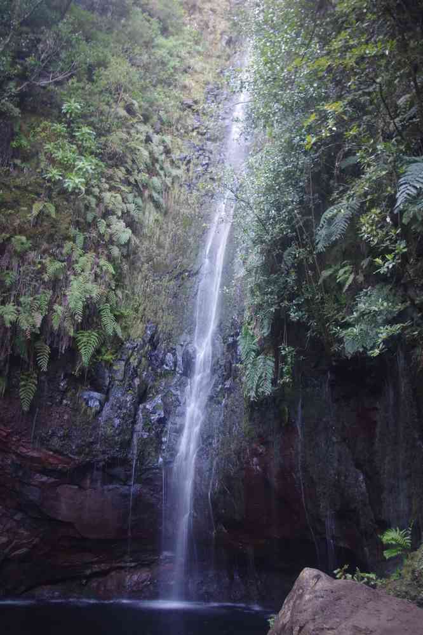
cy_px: 318
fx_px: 555
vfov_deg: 59.5
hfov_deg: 41.7
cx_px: 212
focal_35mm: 32
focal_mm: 21
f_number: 4
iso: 200
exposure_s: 1/4
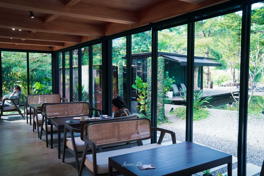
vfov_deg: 41.1
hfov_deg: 58.7
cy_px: 88
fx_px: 235
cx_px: 132
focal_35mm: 32
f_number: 5
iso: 320
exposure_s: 1/40
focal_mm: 32
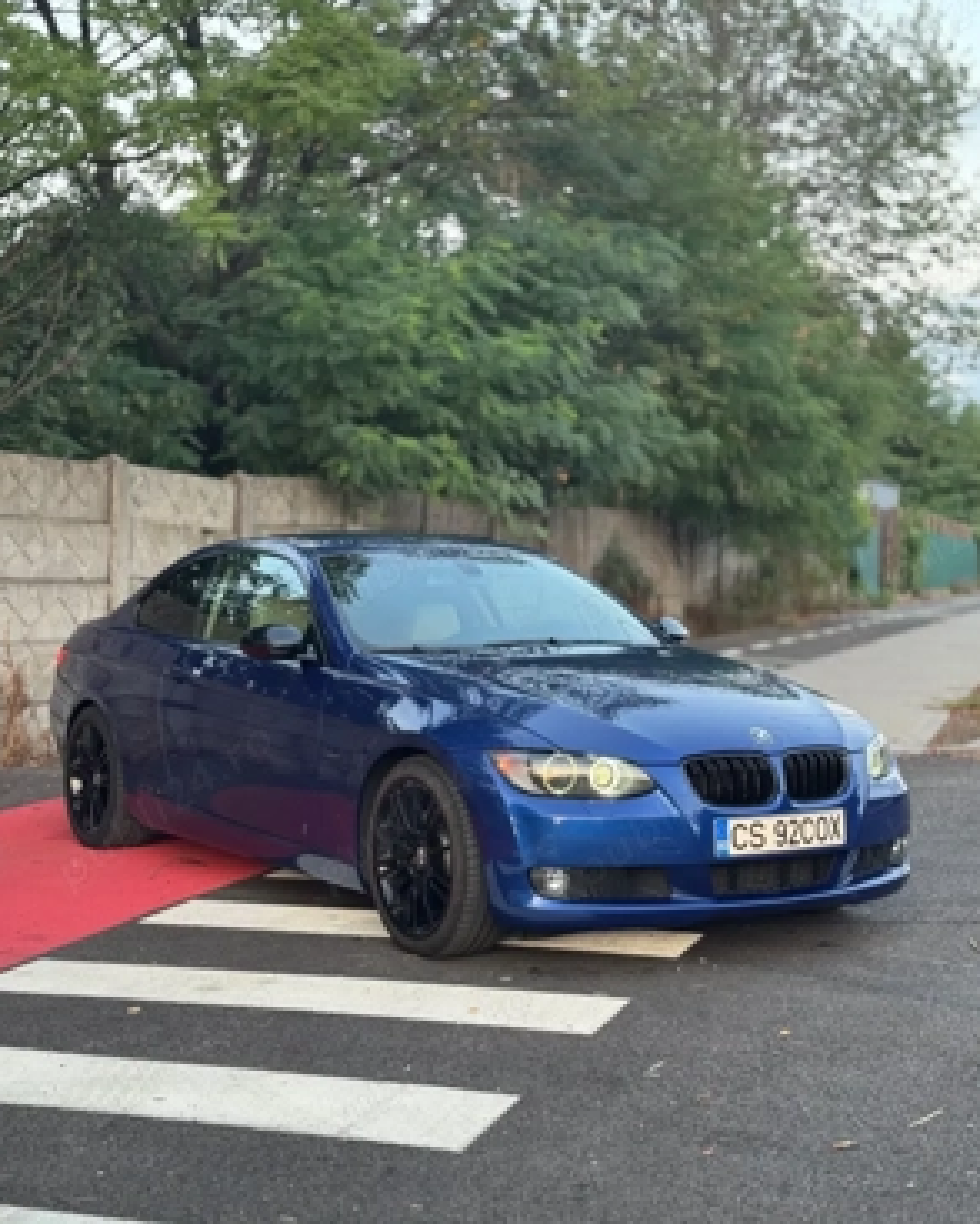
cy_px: 587
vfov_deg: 36.6
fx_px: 1847
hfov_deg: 29.7
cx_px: 490
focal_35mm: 51
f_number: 1.78
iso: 100
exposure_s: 1/60
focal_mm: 6.76
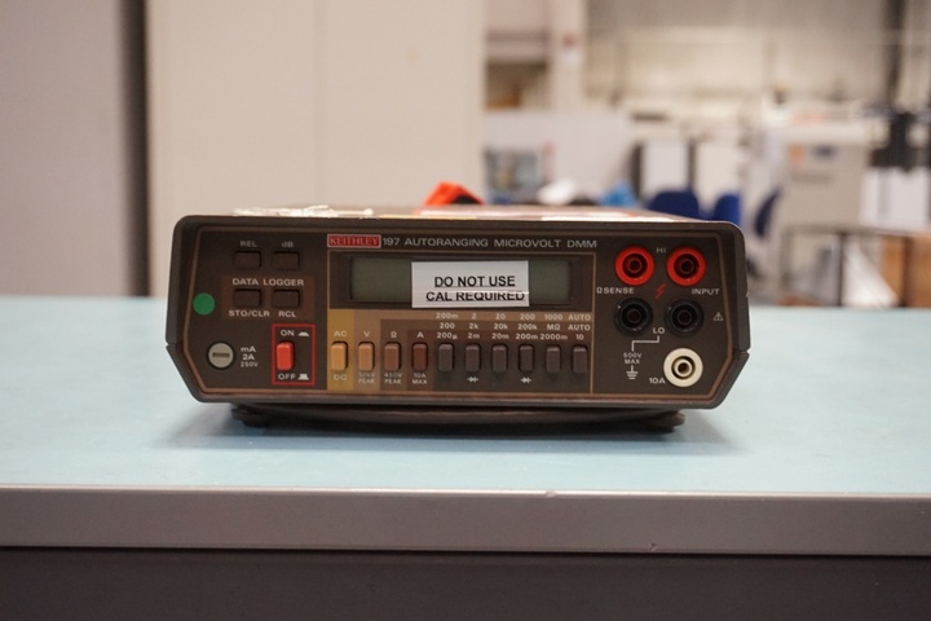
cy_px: 310
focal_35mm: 44
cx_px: 466
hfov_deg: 45.0
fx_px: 1125
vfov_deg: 30.8
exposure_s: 1/60
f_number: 4.5
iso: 2000
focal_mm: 29
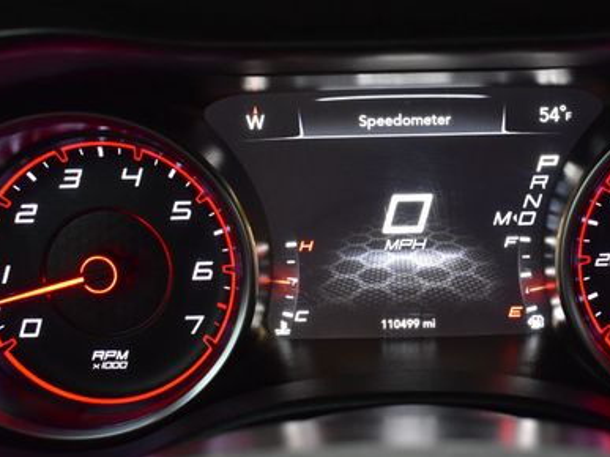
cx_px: 416
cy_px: 210
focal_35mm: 62
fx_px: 1092
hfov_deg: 30.9
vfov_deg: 23.6
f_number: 5.6
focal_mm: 26
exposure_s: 1/15
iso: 1600
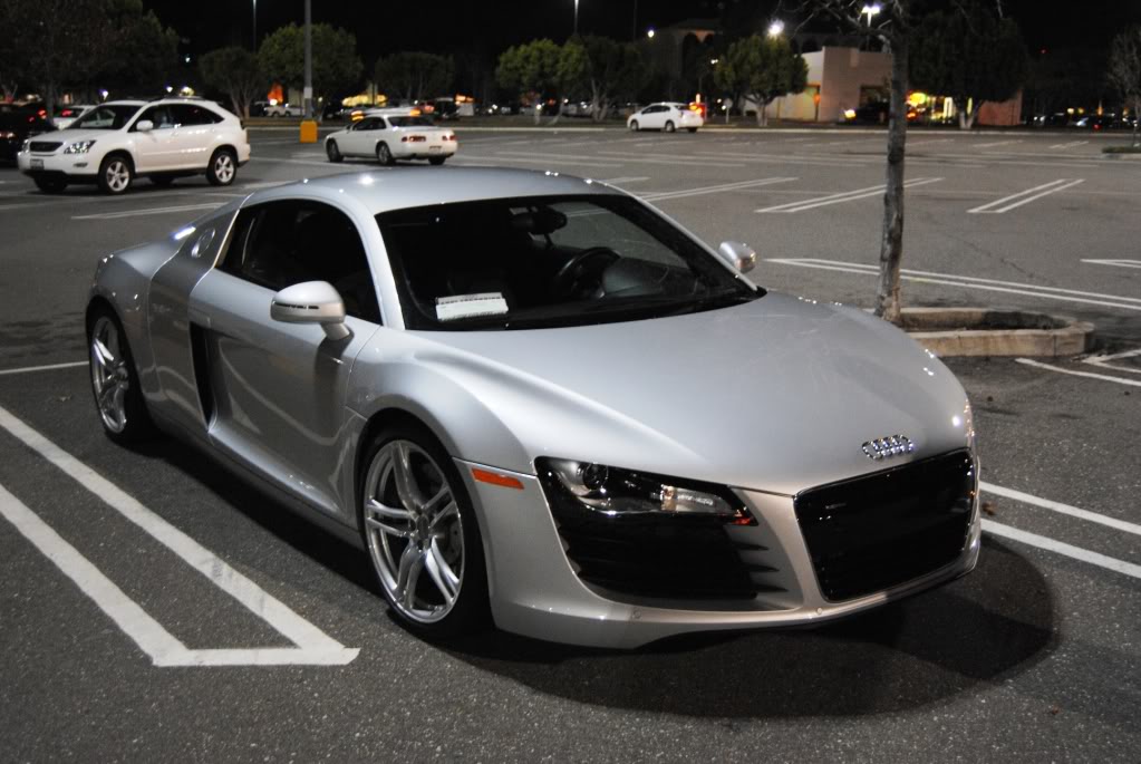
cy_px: 382
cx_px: 570
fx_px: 1238
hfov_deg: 49.5
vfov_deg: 34.3
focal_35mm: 39
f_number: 4
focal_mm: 26
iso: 800
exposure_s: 1/13
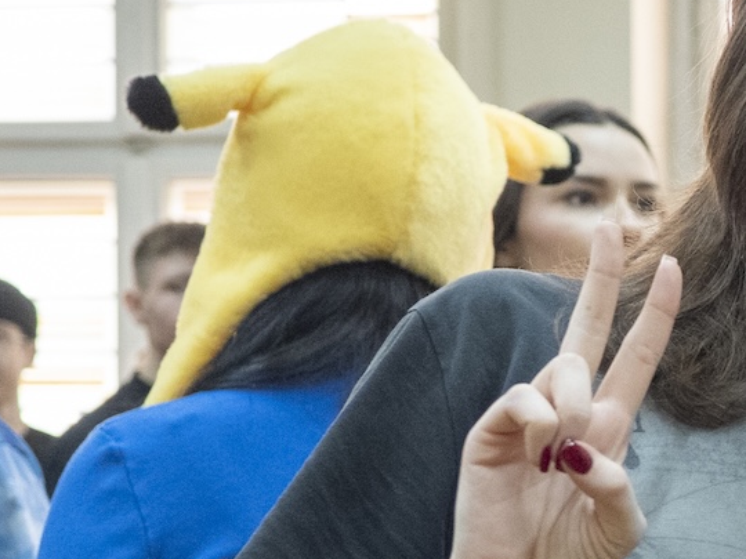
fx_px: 2608
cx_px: 1122
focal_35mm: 121
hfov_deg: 15.1
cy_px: 622
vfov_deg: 12.0
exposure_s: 1/125
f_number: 1.8
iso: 1600
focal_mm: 17
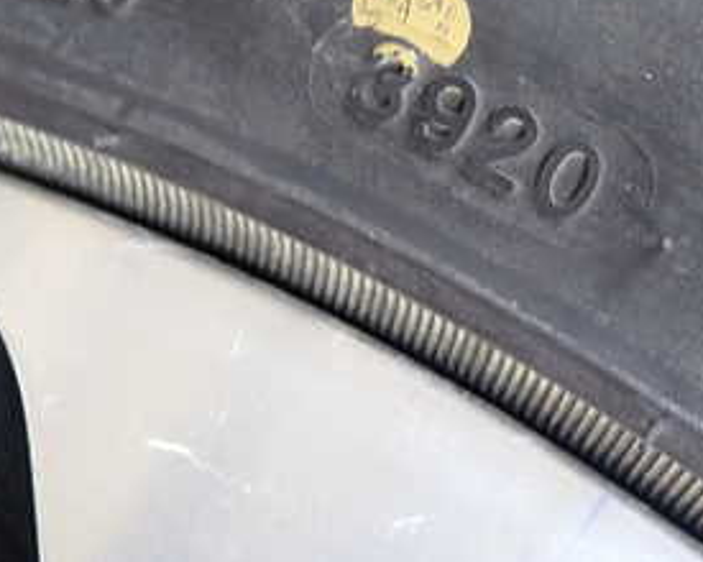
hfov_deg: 29.4
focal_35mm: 64
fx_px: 1332
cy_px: 169
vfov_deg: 23.7
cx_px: 465
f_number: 2.3
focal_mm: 5.4
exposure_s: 1/50
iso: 200
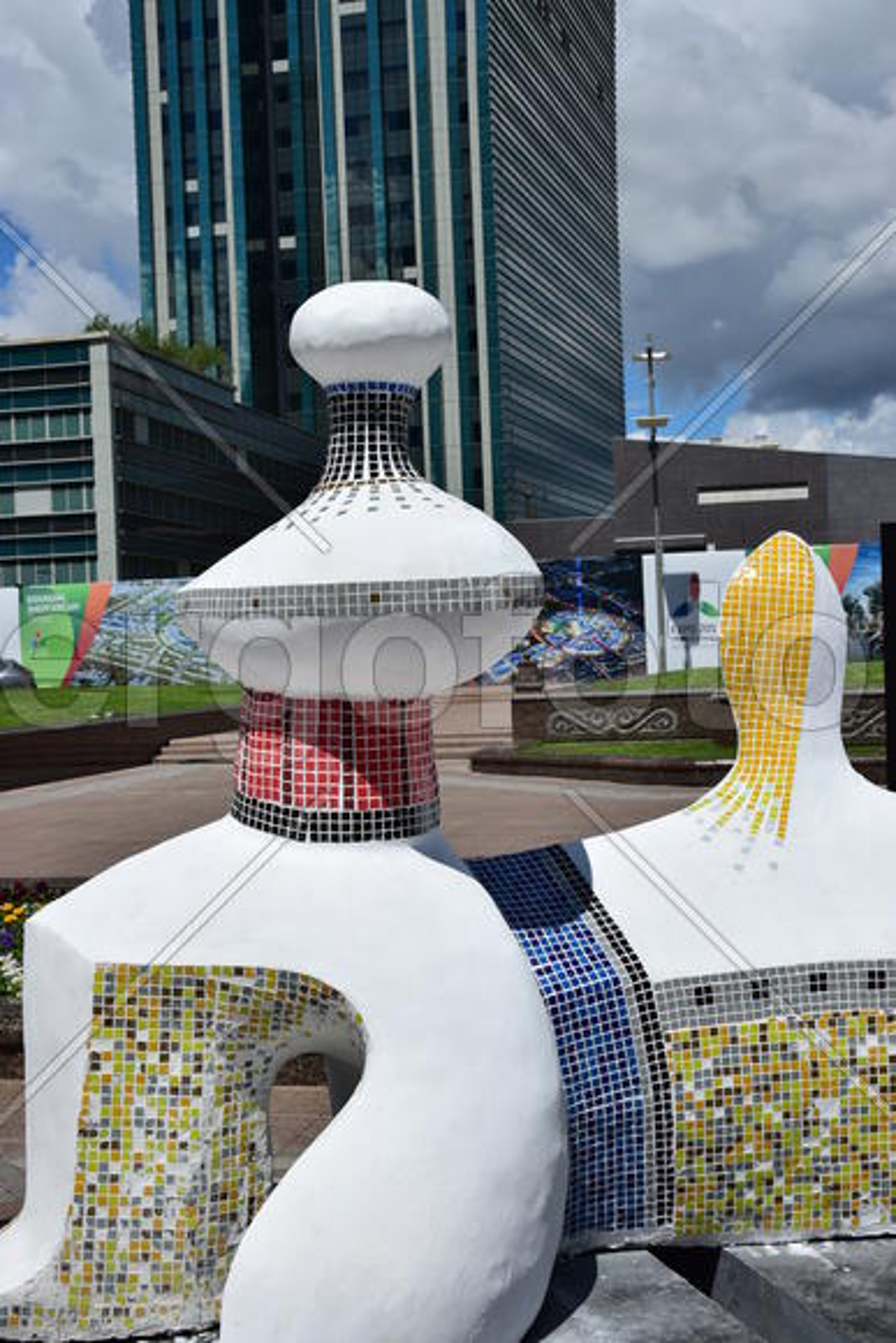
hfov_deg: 28.1
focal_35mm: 48
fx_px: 1791
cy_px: 672
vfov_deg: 41.1
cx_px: 448
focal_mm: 32
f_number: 10
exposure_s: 1/400
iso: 100
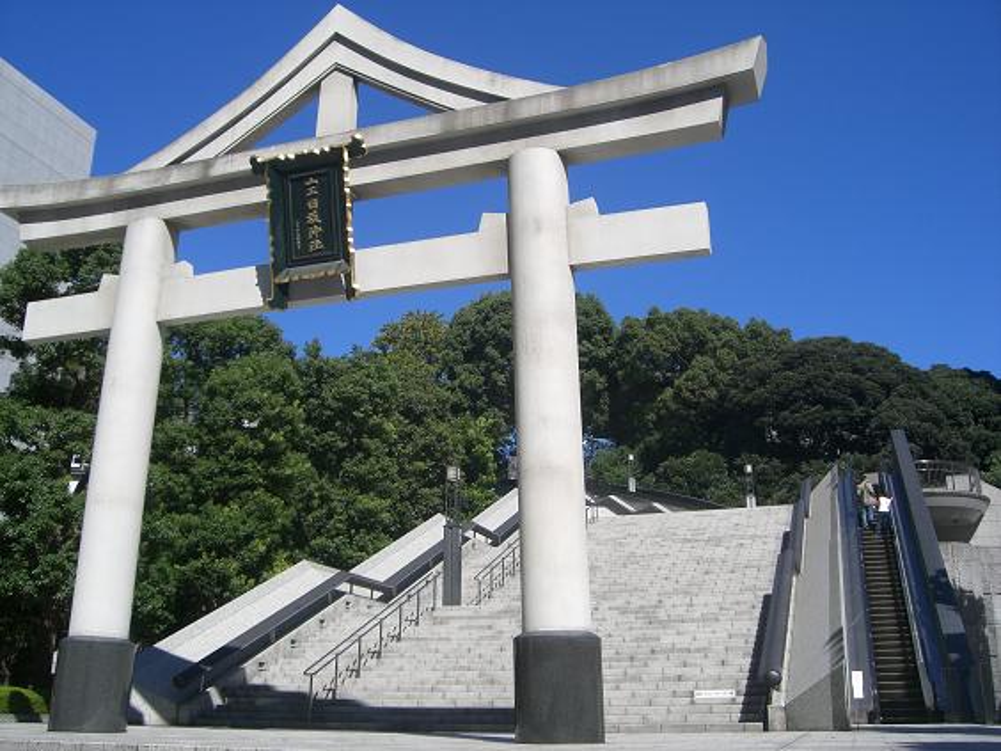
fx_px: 1099
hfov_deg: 49.0
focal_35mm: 38
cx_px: 500
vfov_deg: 37.7
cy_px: 376
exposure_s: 1/640
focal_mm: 6.2
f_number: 4.3
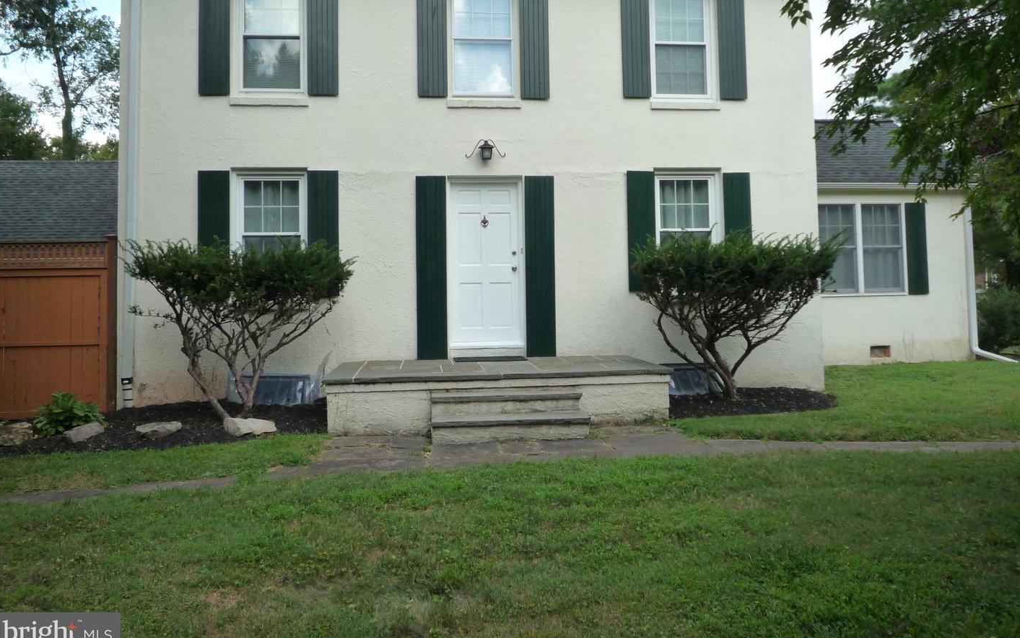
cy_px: 264
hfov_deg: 68.4
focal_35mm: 27
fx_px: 751
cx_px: 513
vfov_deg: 45.8
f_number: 2.8
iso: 160
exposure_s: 1/320
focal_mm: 4.4
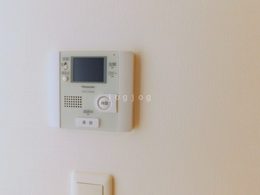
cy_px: 98
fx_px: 173
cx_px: 130
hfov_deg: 73.9
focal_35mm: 23
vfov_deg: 58.9
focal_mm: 4
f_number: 3
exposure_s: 1/30
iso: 250
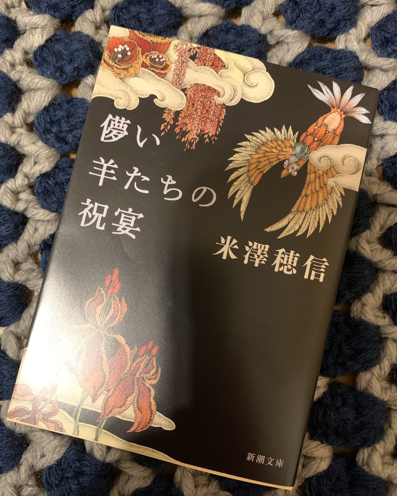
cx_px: 193
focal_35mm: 28
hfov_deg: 51.5
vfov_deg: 62.2
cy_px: 242
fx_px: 411
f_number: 1.8
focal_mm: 4.25
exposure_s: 1/26
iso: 800
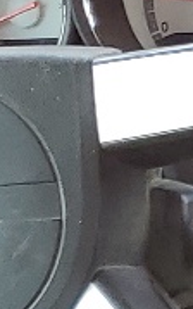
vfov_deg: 8.0
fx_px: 2077
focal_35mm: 247
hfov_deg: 4.9
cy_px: 682
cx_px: 701
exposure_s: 1/128
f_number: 1.5
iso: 50
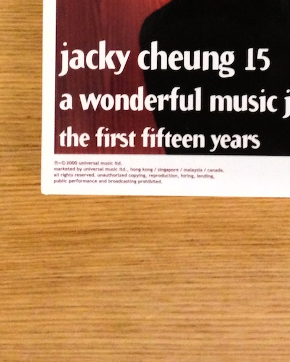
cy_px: -24
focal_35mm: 84
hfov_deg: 18.1
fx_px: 901
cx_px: 242
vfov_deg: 21.7
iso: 500
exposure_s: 1/15
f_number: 2.4
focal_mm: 4.13
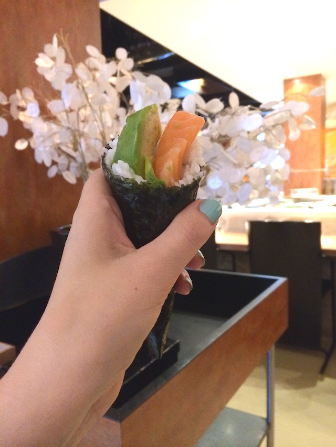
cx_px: 168
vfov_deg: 60.0
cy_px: 224
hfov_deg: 46.8
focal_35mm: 30
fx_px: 388
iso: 320
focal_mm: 4.12
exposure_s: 1/20
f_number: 2.2
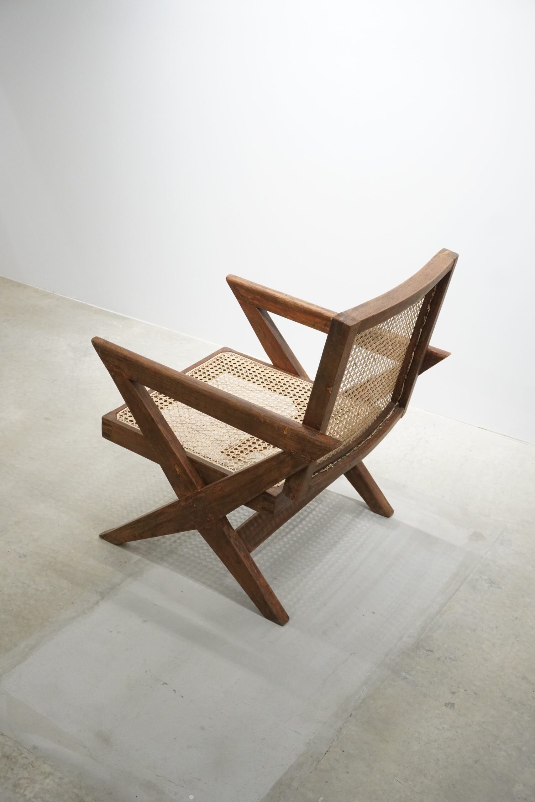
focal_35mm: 39
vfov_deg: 49.6
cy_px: 401
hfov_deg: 34.2
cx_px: 268
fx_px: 869
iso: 2000
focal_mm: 26
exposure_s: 1/125
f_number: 6.3
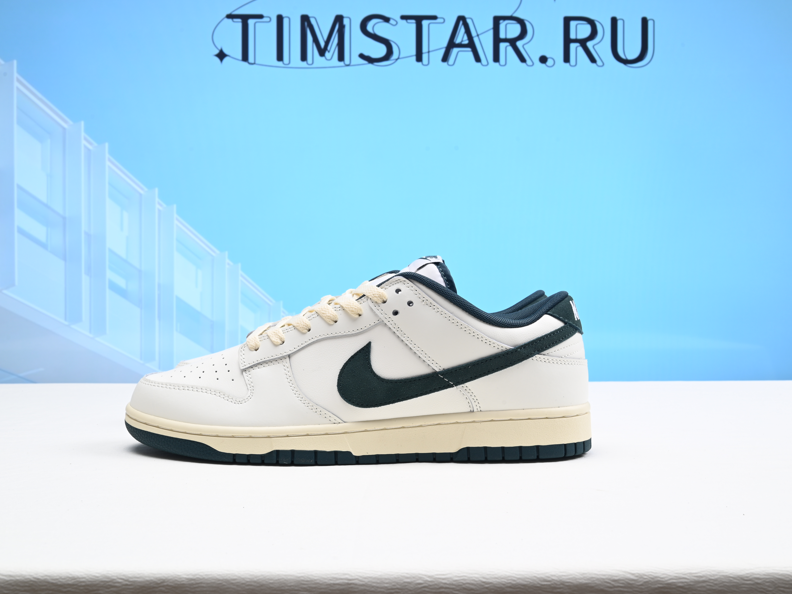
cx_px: 393
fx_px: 938
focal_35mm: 41
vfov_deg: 35.1
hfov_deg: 45.8
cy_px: 290
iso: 100
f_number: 16
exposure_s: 1/2
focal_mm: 37
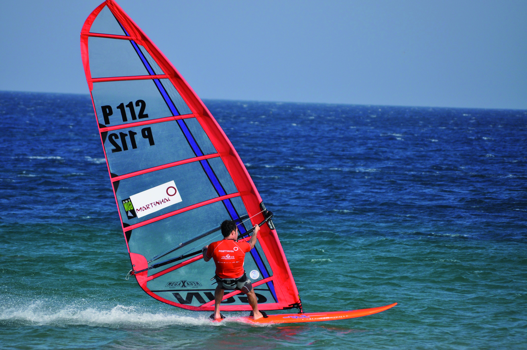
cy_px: 175
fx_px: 4386
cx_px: 264
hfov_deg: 6.9
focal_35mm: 300
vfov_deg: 4.6
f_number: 6.3
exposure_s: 1/1600
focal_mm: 200
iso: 400
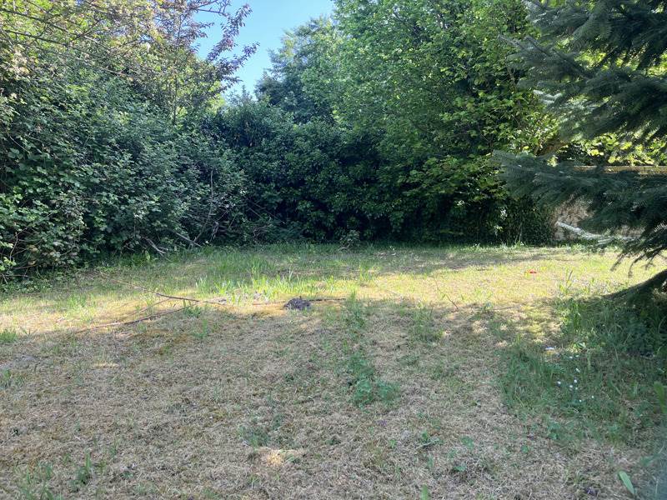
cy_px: 250
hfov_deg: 67.3
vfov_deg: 53.1
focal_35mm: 26
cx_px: 334
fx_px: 501
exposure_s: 1/254
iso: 50
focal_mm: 5.1
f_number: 1.6
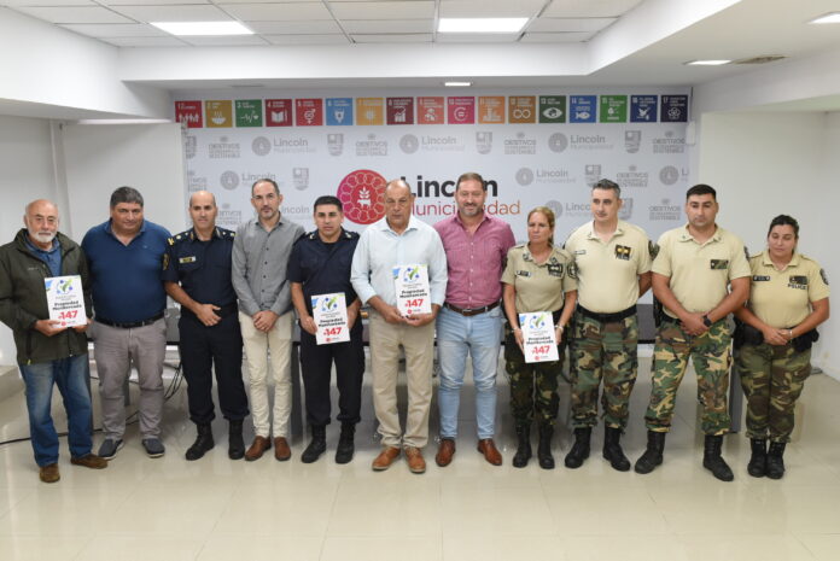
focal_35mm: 35
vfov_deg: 37.9
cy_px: 280
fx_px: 817
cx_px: 420
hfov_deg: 54.4
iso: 1600
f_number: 5
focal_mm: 35
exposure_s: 1/160
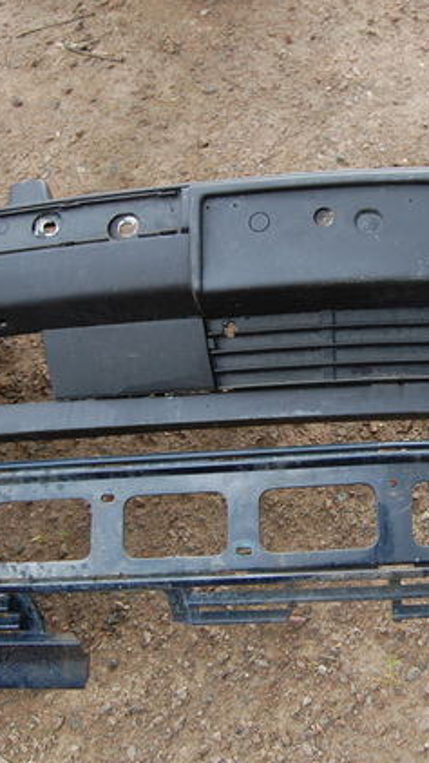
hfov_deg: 27.1
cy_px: 381
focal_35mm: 43
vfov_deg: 47.3
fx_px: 869
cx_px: 351
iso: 360
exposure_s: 1/125
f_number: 5.6
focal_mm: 18
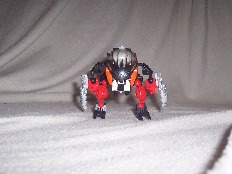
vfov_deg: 35.1
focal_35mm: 41
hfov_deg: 45.8
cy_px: 84
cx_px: 120
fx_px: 275
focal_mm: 5.6
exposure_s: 1/60
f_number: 2.8
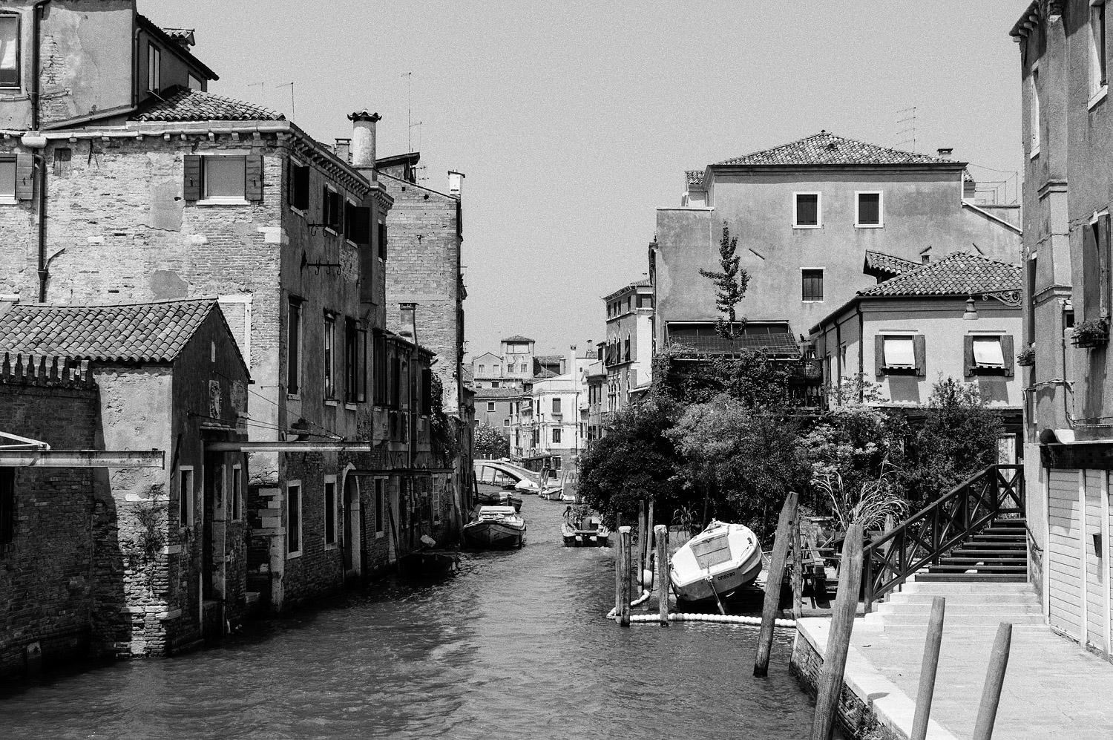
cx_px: 556
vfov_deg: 25.7
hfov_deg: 37.9
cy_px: 370
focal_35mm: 52
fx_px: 1622
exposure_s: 1/320
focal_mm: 35
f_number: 8
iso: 100
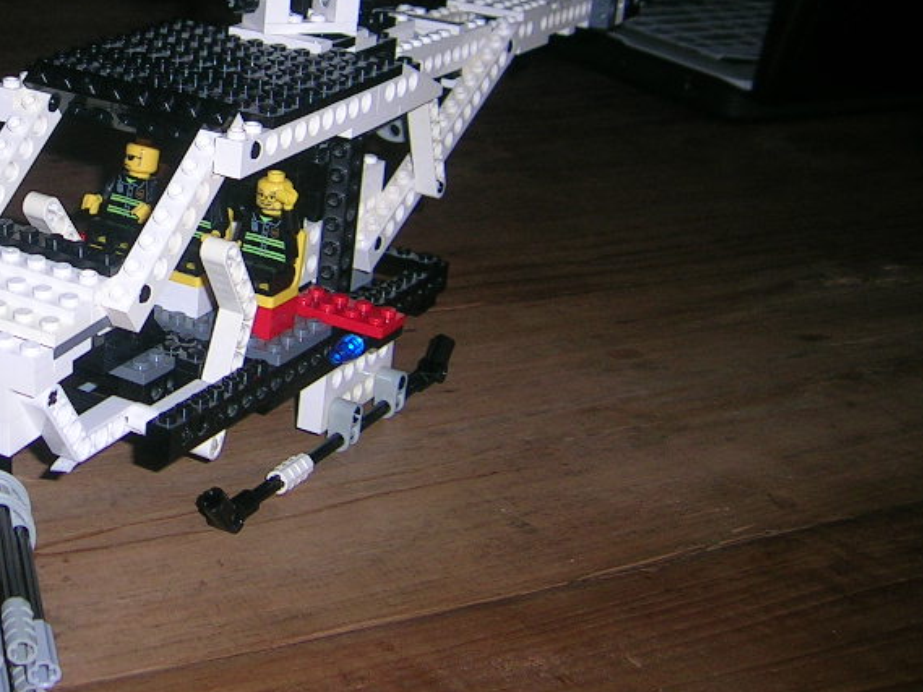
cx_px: 117
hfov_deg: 29.6
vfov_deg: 23.1
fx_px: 1680
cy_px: 190
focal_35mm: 63
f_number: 2.8
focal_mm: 5.4
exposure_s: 1/60.1
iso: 50
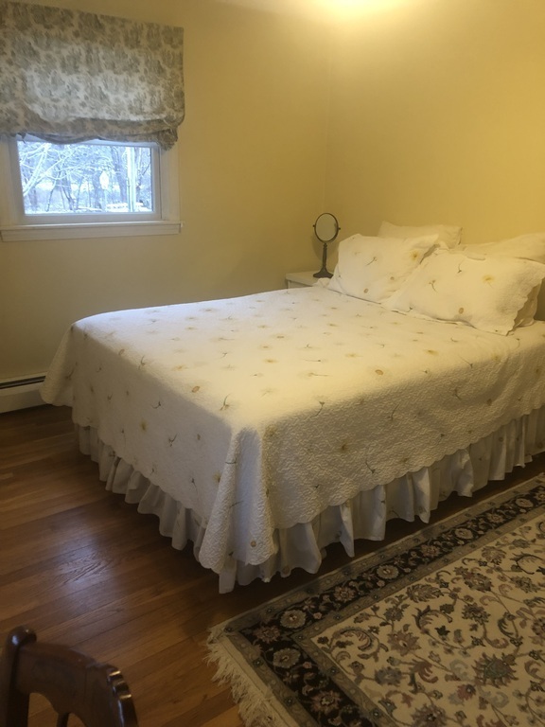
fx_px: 588
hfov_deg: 49.7
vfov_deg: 63.4
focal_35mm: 28
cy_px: 364
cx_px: 272
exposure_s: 1/13
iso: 100
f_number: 1.8
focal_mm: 3.99
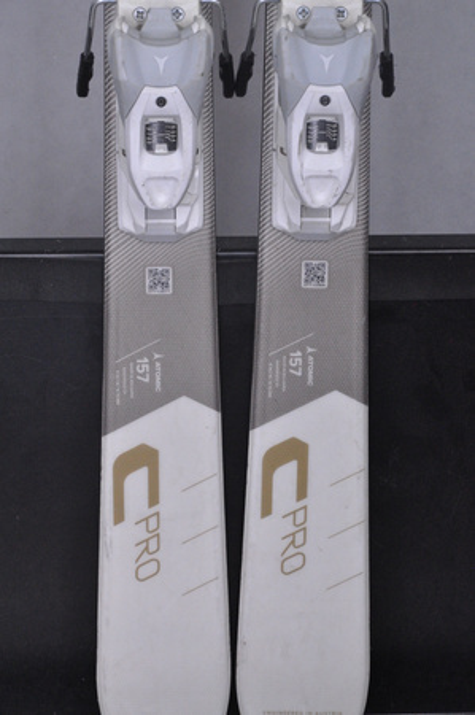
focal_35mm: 135
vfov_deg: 15.2
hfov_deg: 10.1
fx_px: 2678
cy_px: 358
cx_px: 238
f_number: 9.5
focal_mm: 90
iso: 3200
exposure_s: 1/125
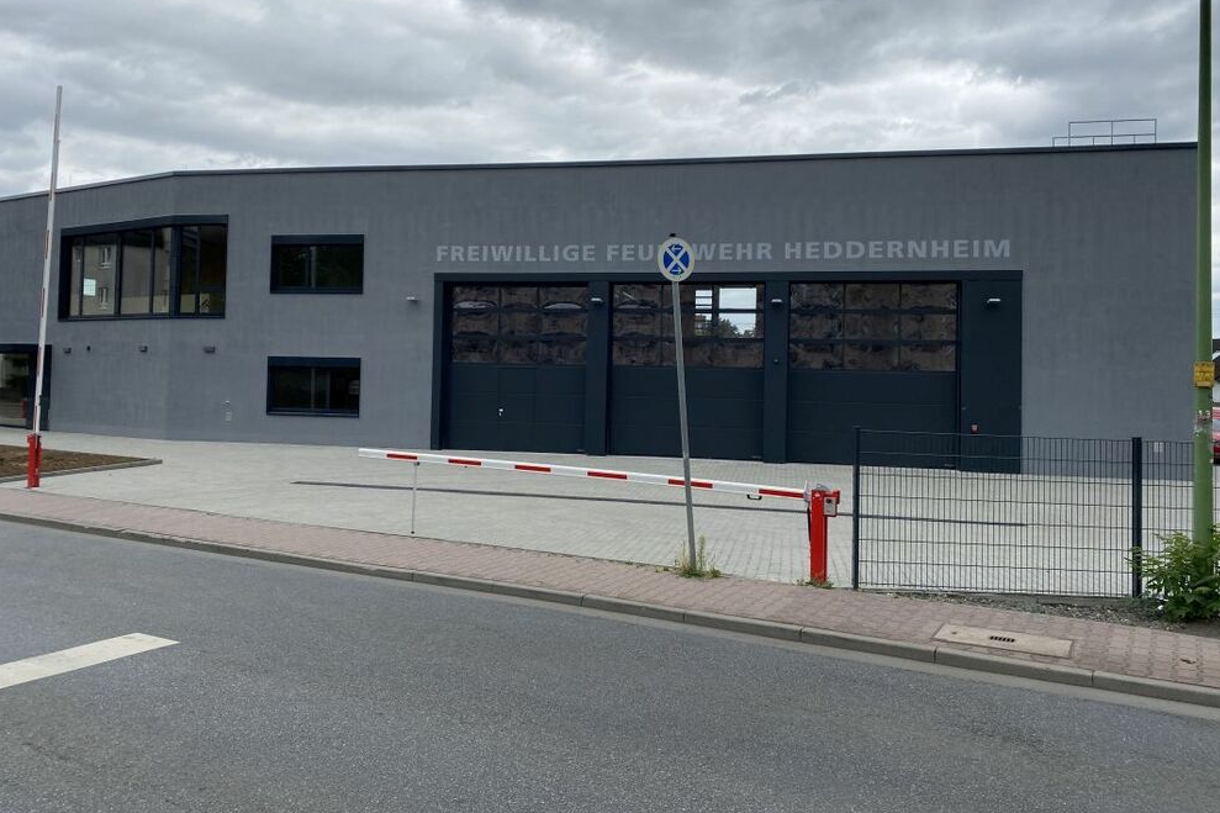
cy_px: 360
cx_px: 596
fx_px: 949
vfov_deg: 46.3
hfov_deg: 65.5
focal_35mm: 28
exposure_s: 1/2028
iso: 32
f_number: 1.8
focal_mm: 4.25
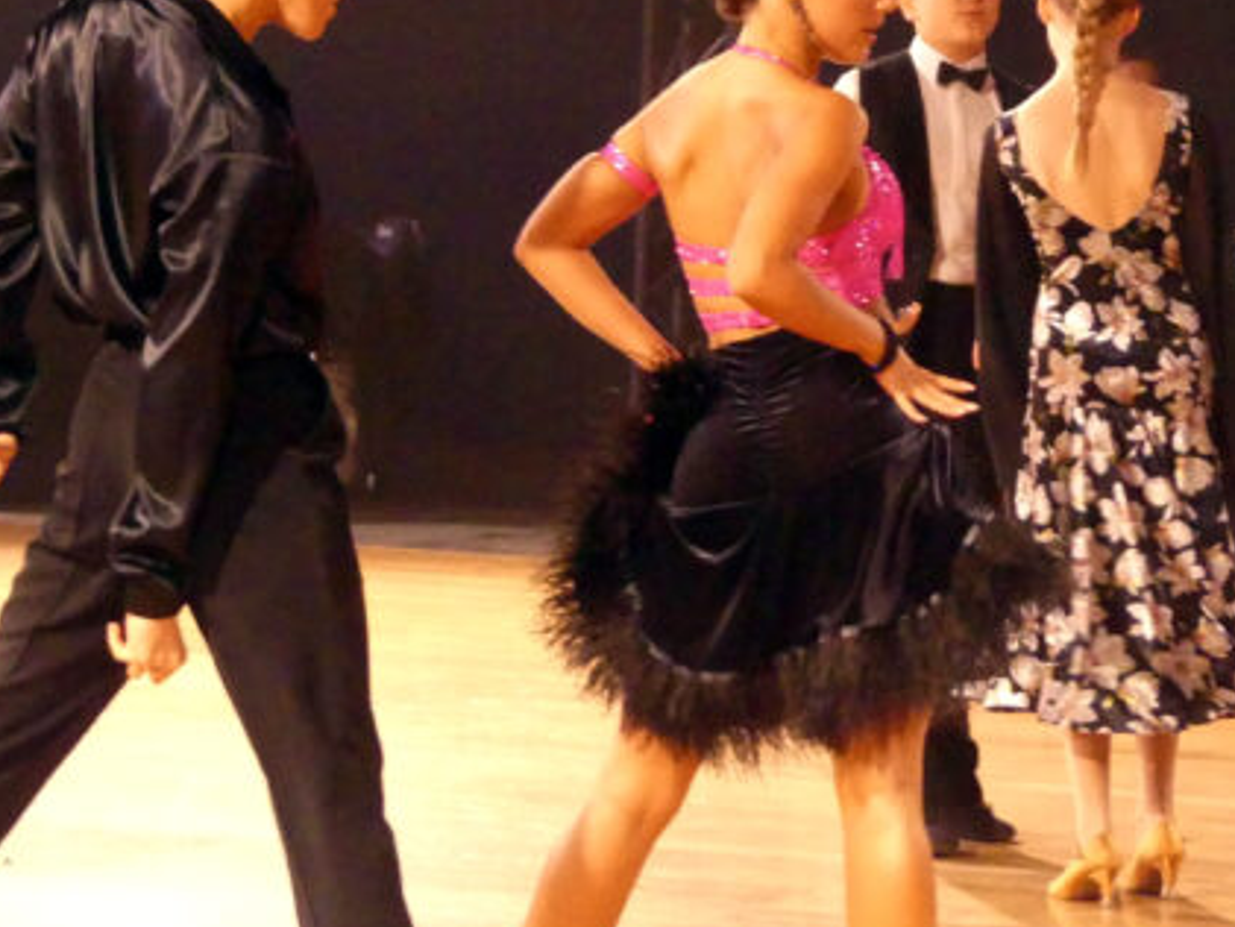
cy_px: 224
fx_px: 7566
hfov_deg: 9.3
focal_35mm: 212
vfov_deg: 7.0
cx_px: 264
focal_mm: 21.4
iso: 2000
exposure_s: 1/80
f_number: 2.8
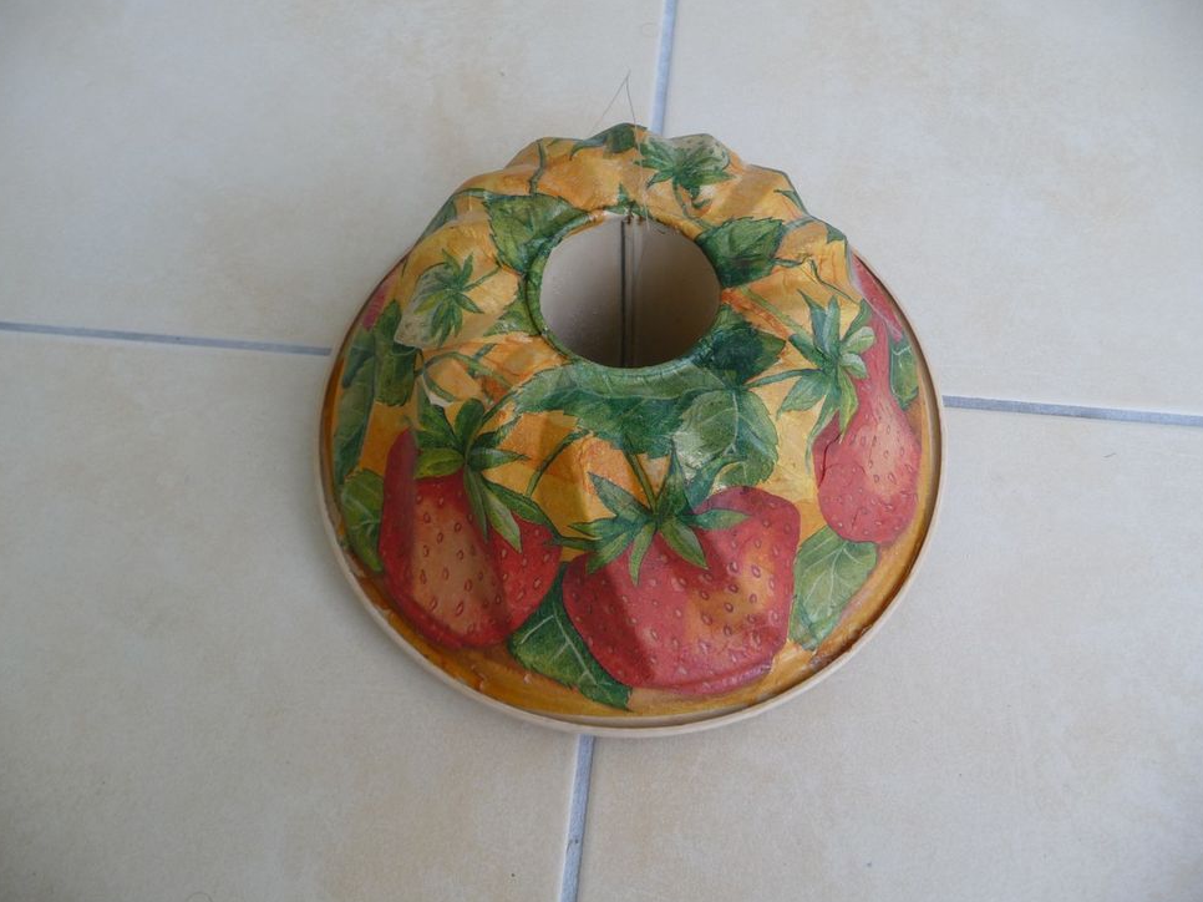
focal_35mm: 29
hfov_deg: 61.7
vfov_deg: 48.2
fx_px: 1008
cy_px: 463
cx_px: 588
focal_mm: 4.7
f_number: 3.3
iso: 100
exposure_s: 1/30
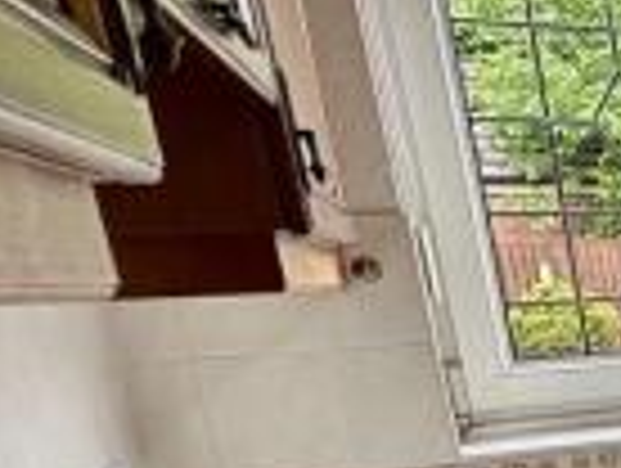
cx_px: 1154
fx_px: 1060
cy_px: 538
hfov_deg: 20.7
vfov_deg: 23.1
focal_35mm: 59
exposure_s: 1/99
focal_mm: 2.22
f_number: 2.2
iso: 50
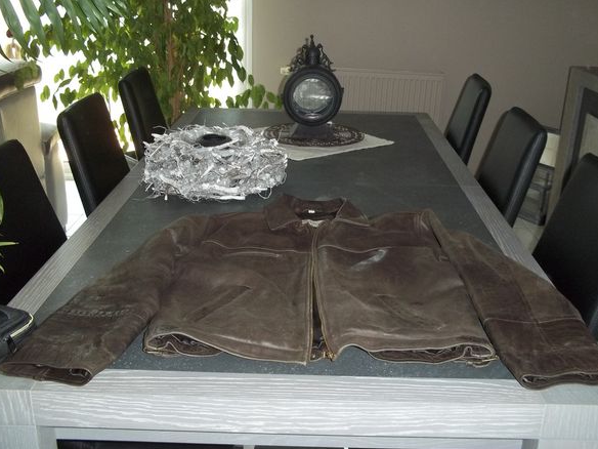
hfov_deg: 50.1
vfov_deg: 38.7
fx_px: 639
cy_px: 230
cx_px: 298
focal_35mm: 37
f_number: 3.1
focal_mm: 6.5
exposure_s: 1/30
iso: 160
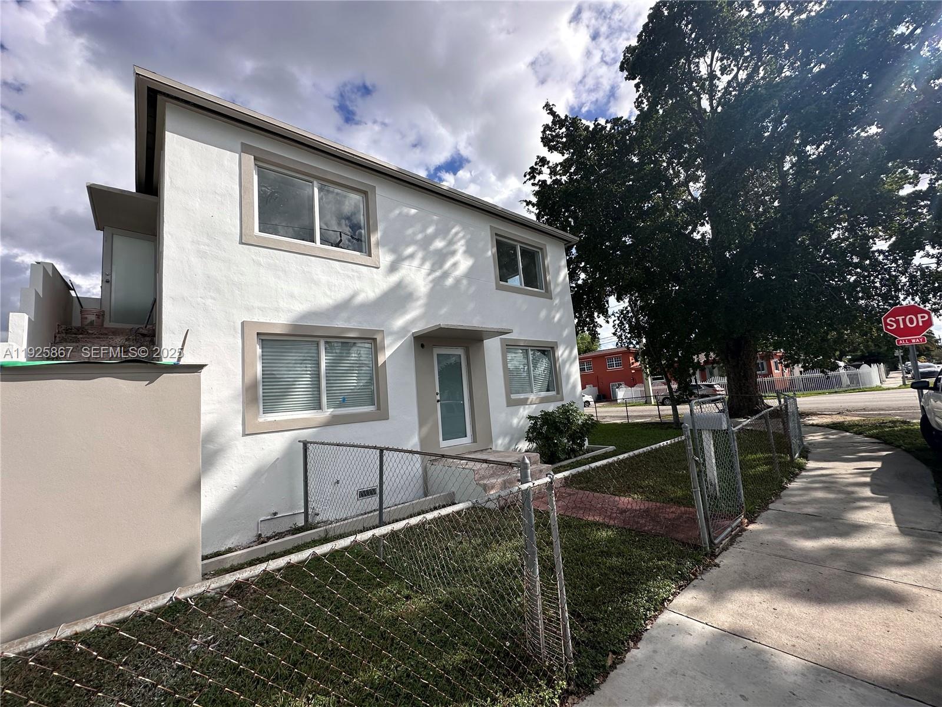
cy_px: 354
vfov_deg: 85.7
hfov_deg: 102.1
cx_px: 471
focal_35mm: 14
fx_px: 381
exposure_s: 1/2882
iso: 50
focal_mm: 2.22
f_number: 2.2
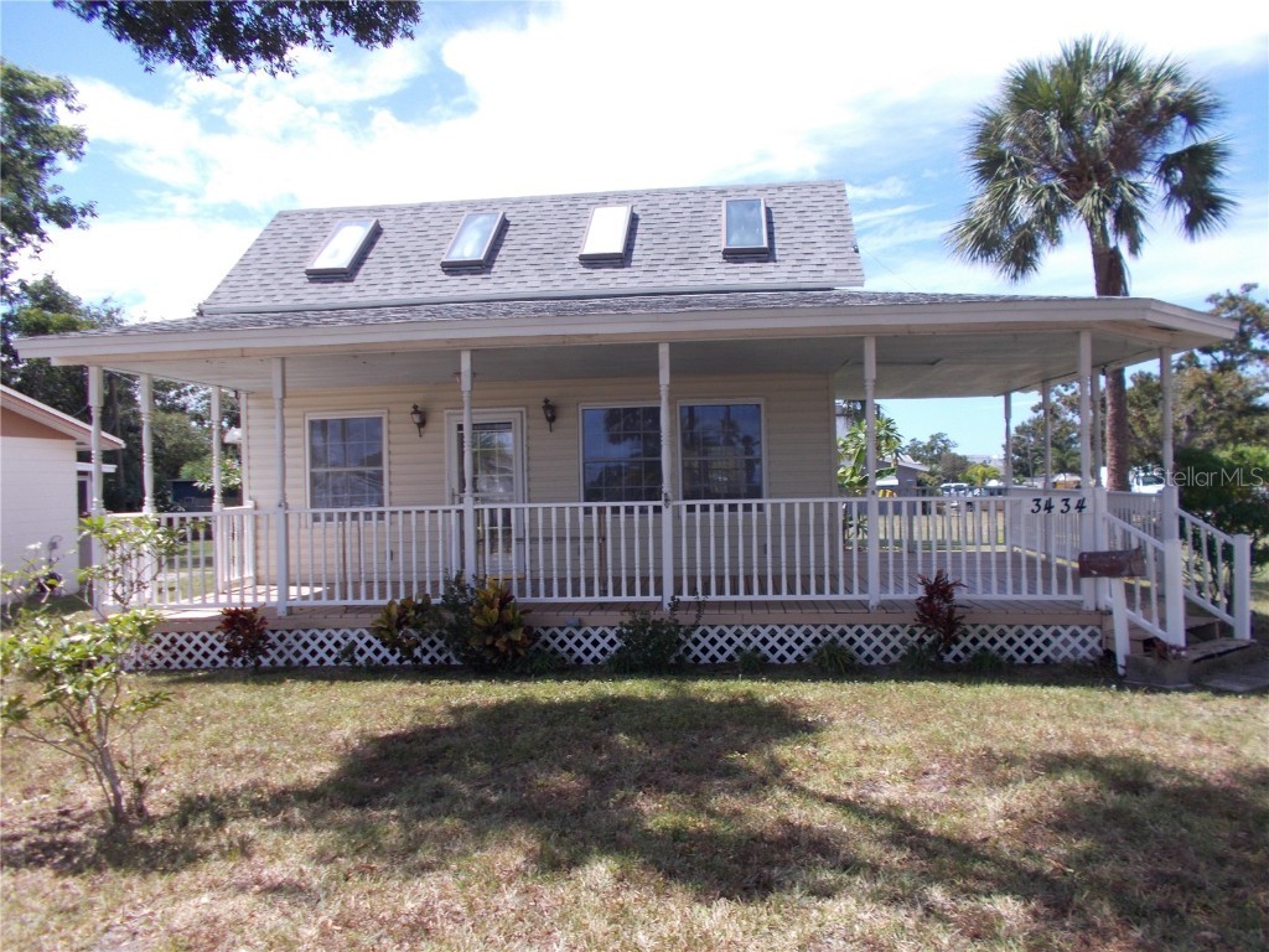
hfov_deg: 67.3
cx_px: 634
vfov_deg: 53.1
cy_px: 476
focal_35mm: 26
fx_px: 953
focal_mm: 4.6
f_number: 8
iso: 80
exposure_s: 1/100
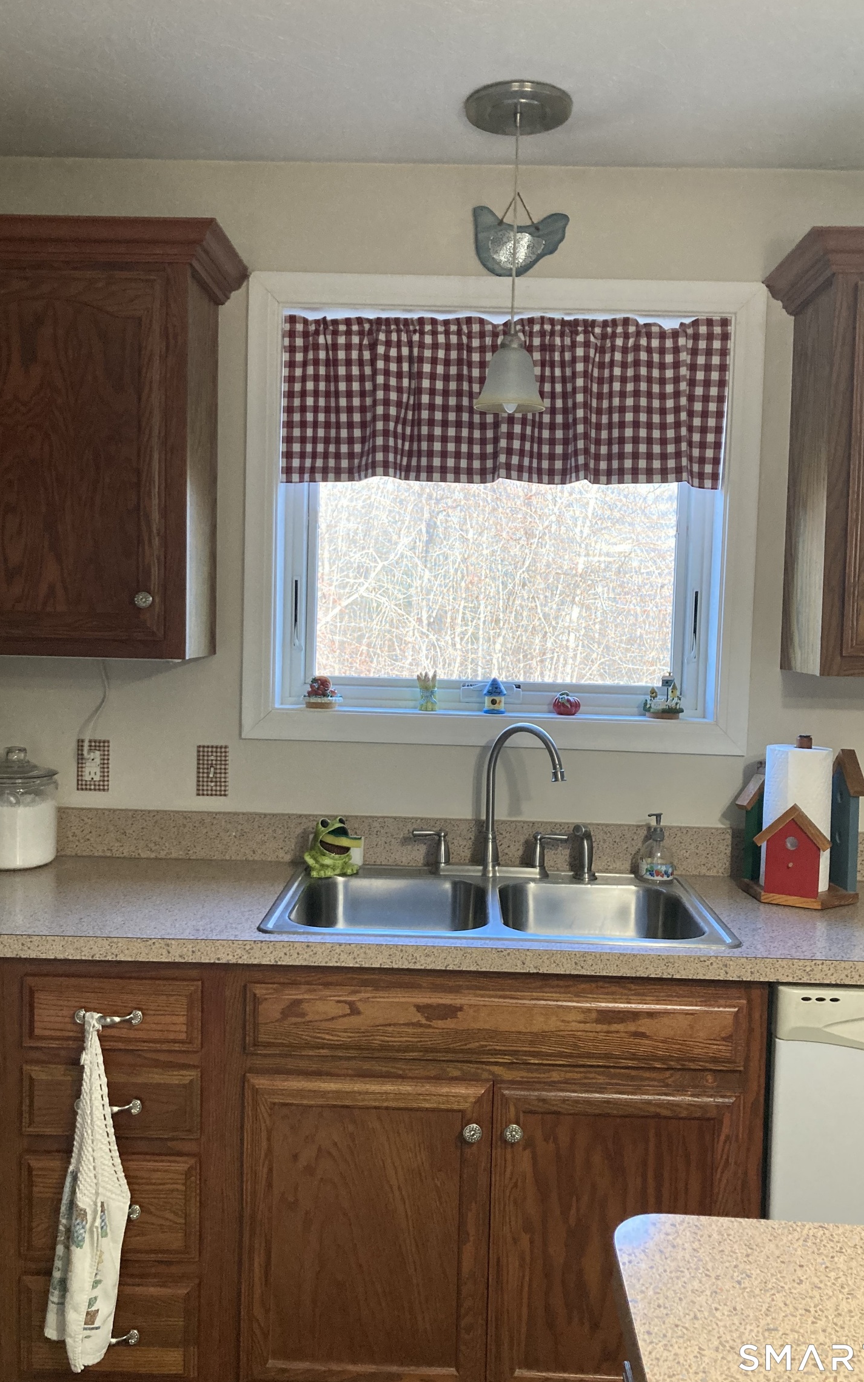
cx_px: 426
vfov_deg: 62.9
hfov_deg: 41.8
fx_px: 1130
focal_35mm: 30
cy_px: 686
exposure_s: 1/60
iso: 250
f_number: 1.8
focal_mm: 3.99
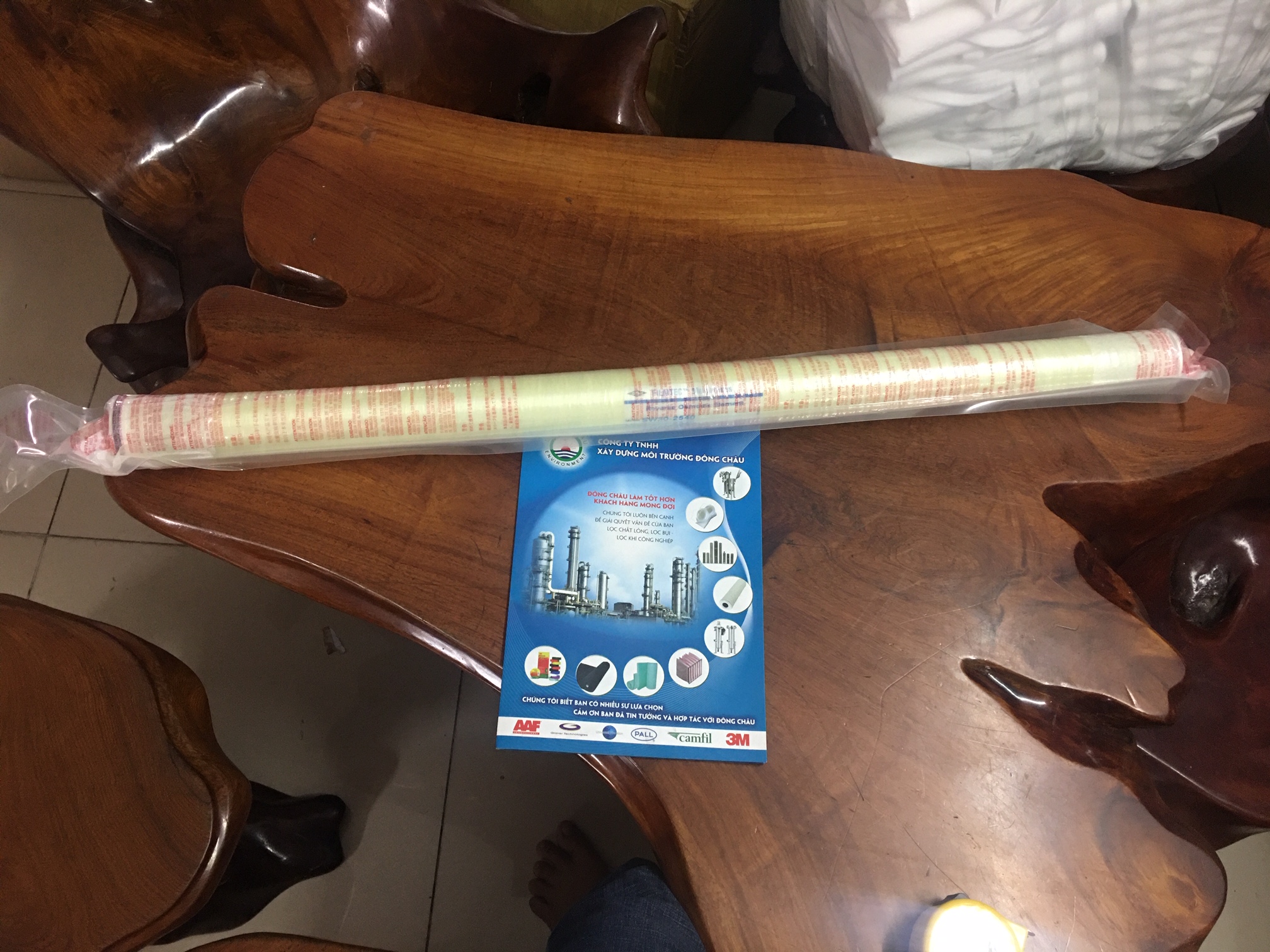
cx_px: 635
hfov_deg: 61.7
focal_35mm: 29
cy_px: 476
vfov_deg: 48.2
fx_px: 1064
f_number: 2.2
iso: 100
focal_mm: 4.15
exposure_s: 1/10
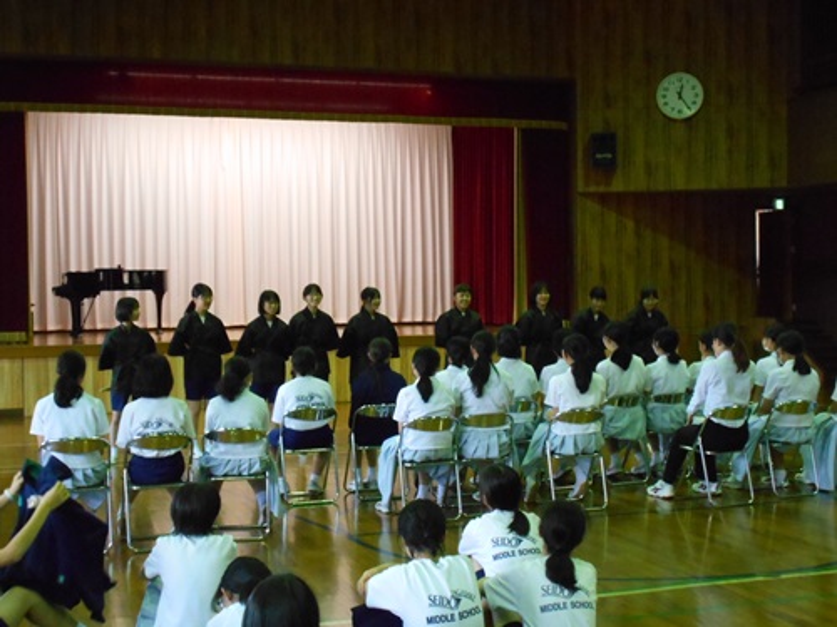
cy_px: 314
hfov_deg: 38.2
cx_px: 418
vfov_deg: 29.1
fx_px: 1209
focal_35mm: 50
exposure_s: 1/50
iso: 800
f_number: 4.5
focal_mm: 8.8
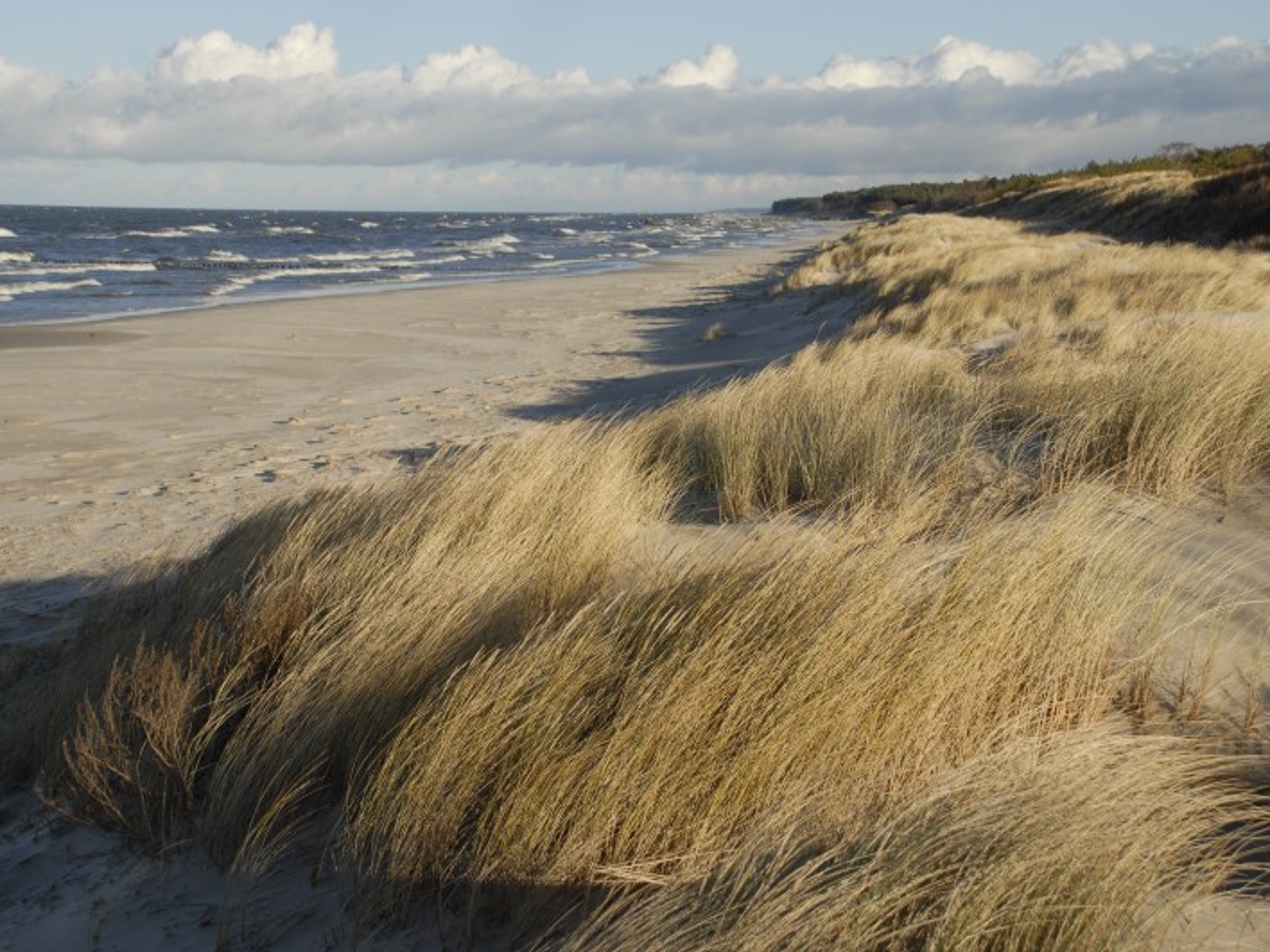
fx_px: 2275
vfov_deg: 23.7
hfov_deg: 31.2
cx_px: 655
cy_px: 477
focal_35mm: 62
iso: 125
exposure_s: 1/320
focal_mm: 38
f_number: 6.3
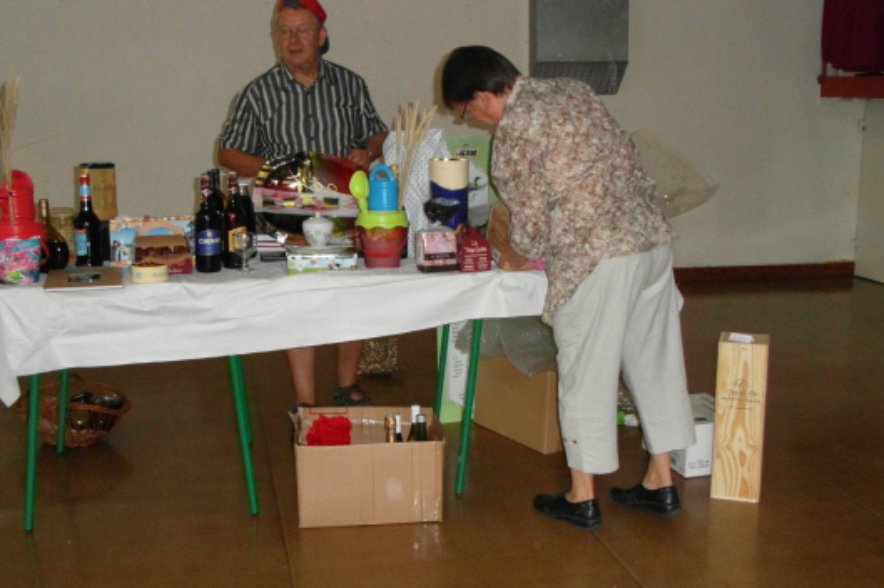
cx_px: 444
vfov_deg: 31.1
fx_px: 1055
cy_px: 294
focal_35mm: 43
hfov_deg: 45.5
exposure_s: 1/45
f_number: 3.6
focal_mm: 6.8
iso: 480
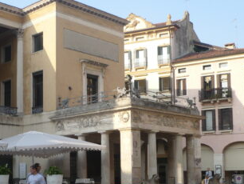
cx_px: 96
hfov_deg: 31.6
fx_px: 430
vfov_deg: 23.8
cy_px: 134
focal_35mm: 61
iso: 100
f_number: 2.8
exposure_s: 1/640
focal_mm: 5.8
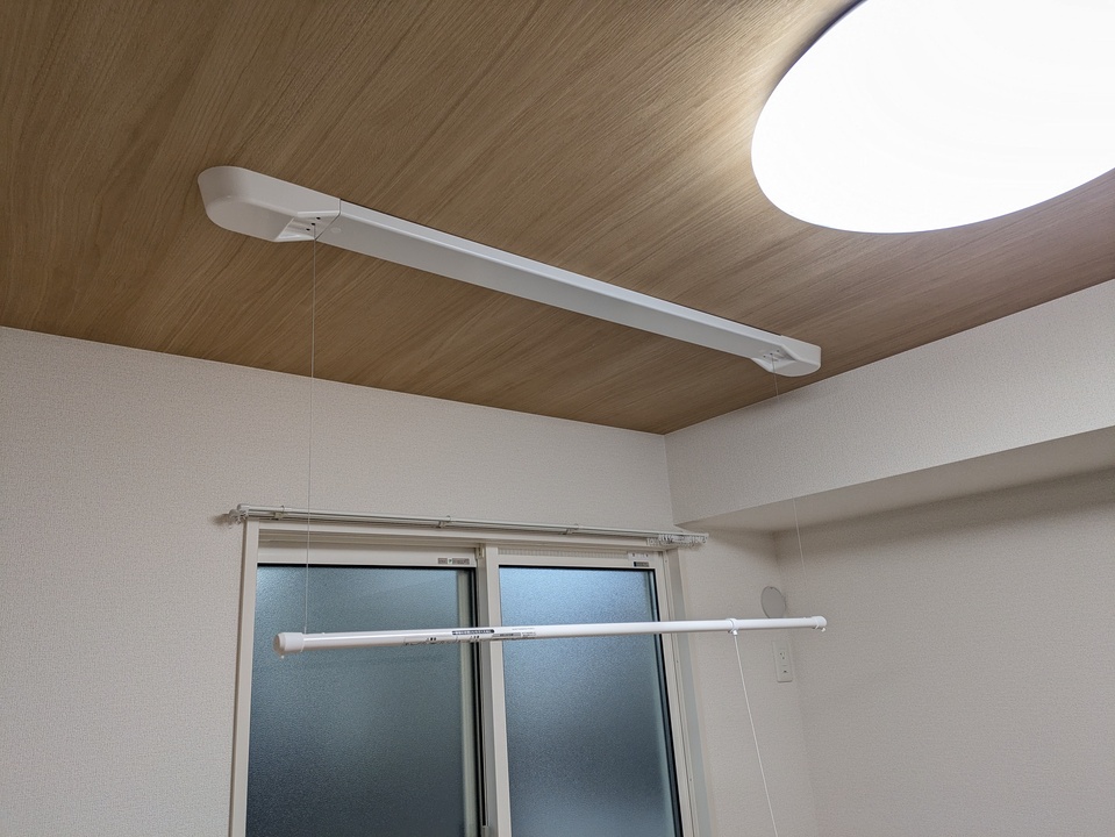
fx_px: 806
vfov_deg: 54.9
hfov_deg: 69.4
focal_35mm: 25
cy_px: 418
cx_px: 558
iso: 182
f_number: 1.89
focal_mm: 5.43
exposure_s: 1/120
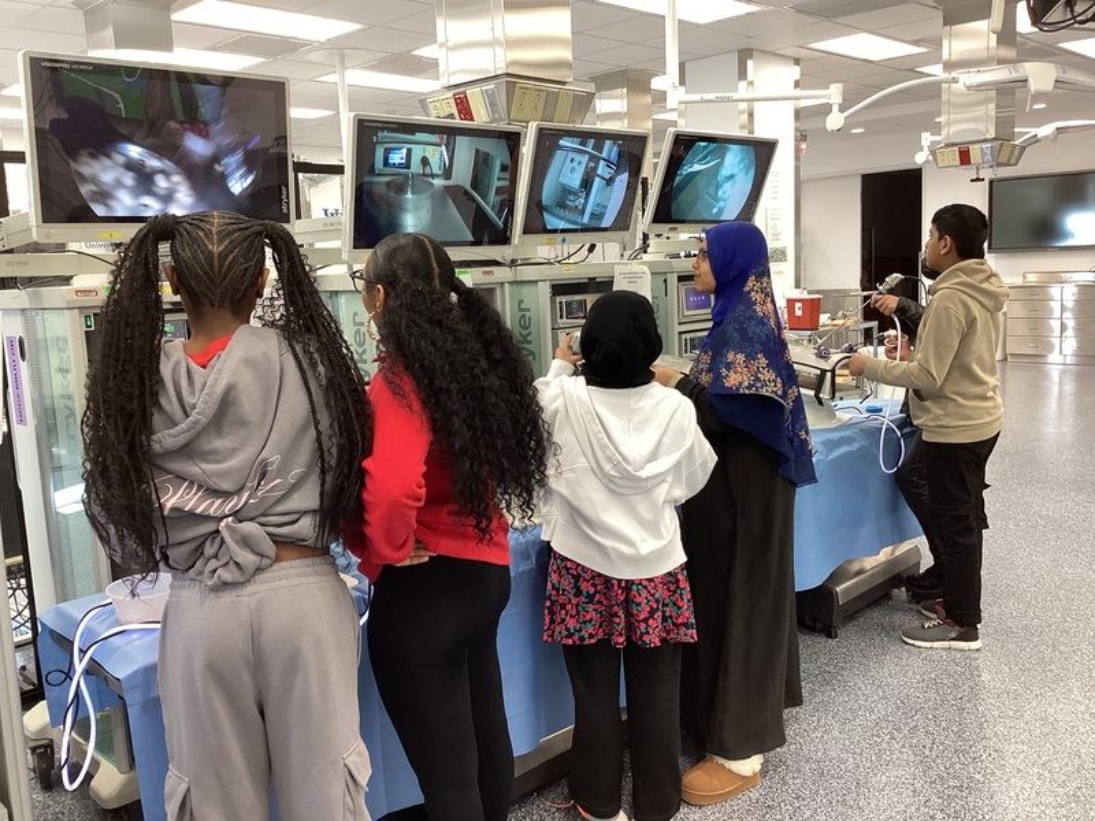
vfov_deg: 45.4
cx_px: 548
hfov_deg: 58.4
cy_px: 410
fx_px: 981
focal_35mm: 31
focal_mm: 3.3
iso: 100
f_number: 2.4
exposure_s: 1/60
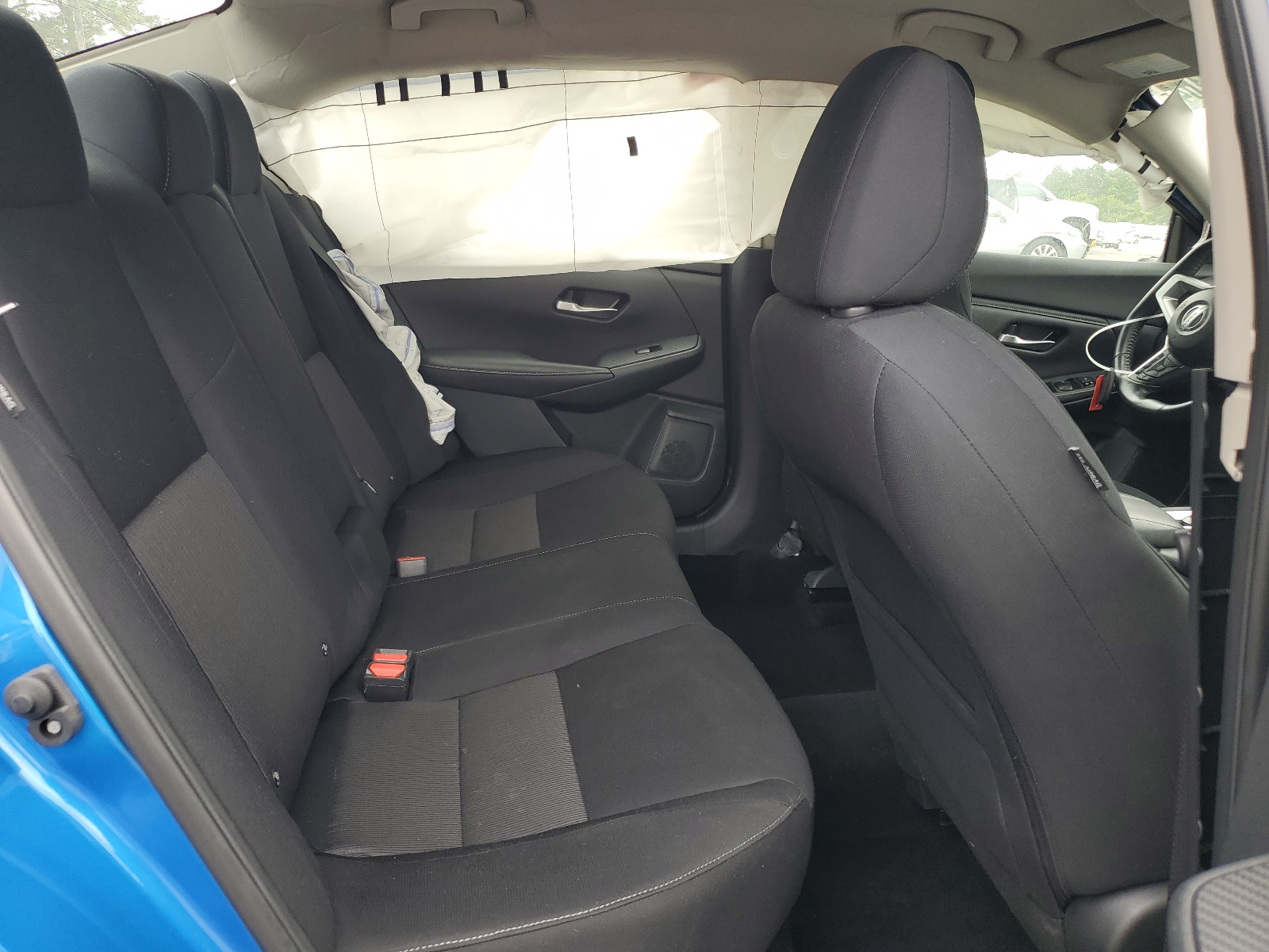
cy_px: 476
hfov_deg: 67.3
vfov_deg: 53.1
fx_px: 953
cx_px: 634
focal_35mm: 26
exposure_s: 1/217
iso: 50
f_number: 1.5
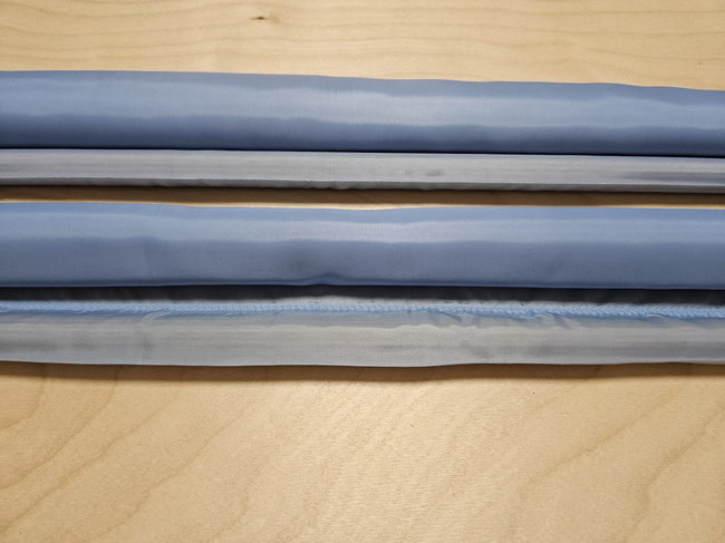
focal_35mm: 23
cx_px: 362
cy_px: 272
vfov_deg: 58.8
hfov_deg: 73.9
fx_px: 482
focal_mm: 5.4
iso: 320
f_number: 1.8
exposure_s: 1/200
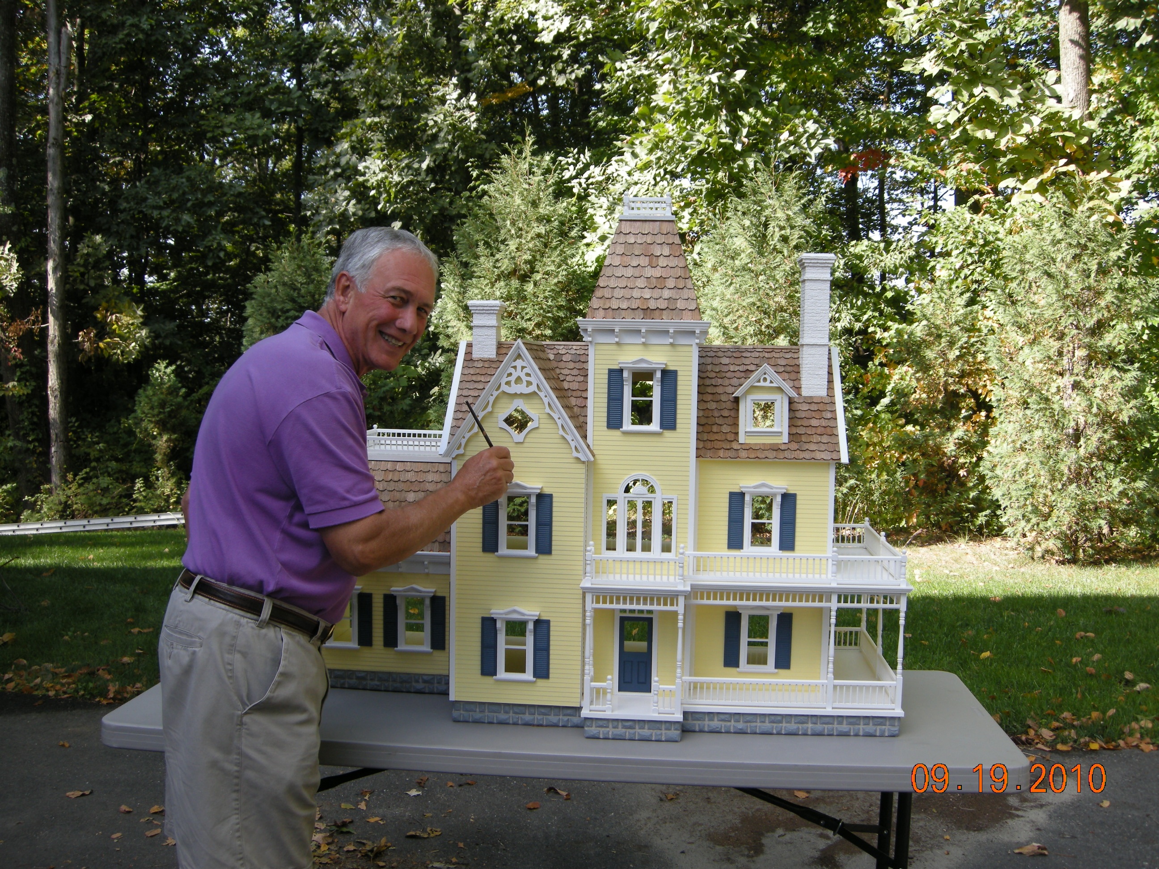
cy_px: 434
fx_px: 1172
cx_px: 580
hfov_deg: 52.6
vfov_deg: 40.7
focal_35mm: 35
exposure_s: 1/123
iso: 64
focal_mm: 7.5
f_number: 3.8
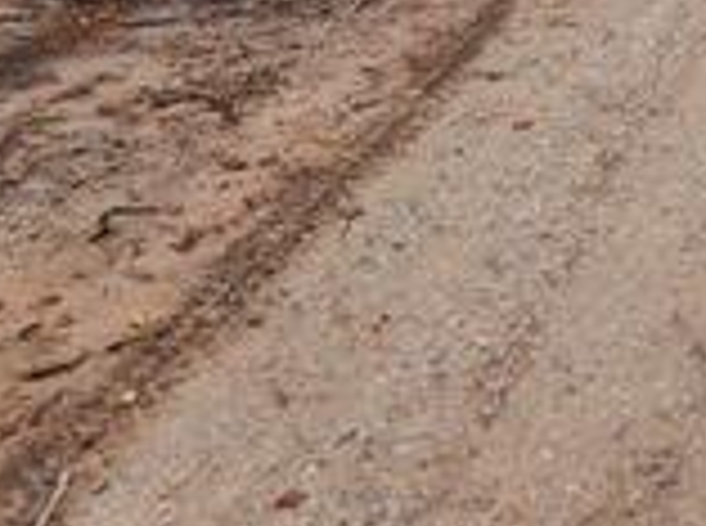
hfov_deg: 19.4
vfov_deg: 13.5
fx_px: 1913
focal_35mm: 94
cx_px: 895
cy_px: -517
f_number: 1.8
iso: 20
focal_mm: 5.4
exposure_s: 1/599
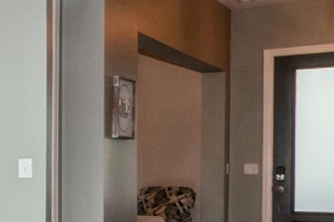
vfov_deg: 17.4
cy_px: 184
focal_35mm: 77
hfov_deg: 16.2
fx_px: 717
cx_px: -414
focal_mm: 11
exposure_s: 1/25
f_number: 8
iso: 200
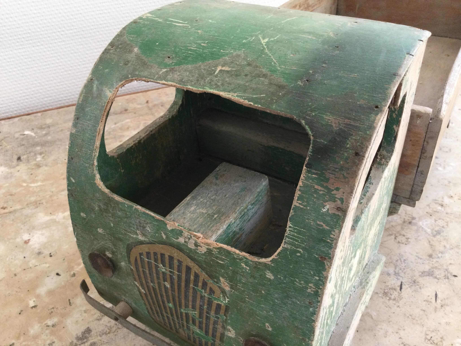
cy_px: 173
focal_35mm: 31
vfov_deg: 45.4
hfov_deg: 58.4
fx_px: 413
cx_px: 230
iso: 125
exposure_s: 1/33
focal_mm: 3.3
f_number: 2.4
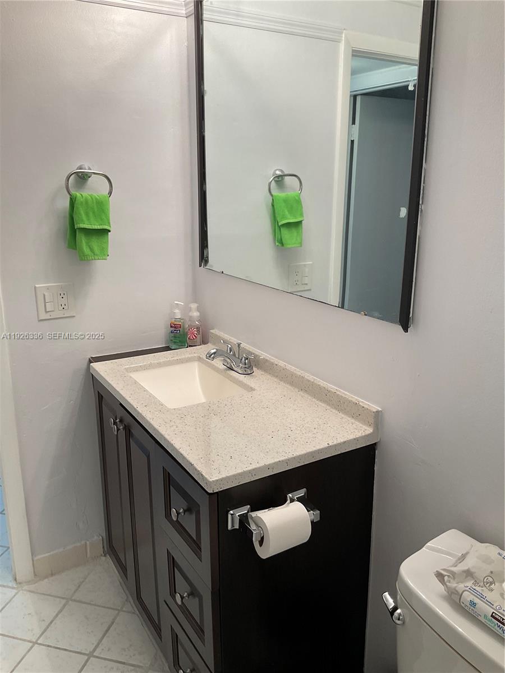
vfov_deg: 61.7
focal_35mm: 29
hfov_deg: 48.2
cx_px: 252
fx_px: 564
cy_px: 336
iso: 50
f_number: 1.8
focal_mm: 3
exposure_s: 1/120
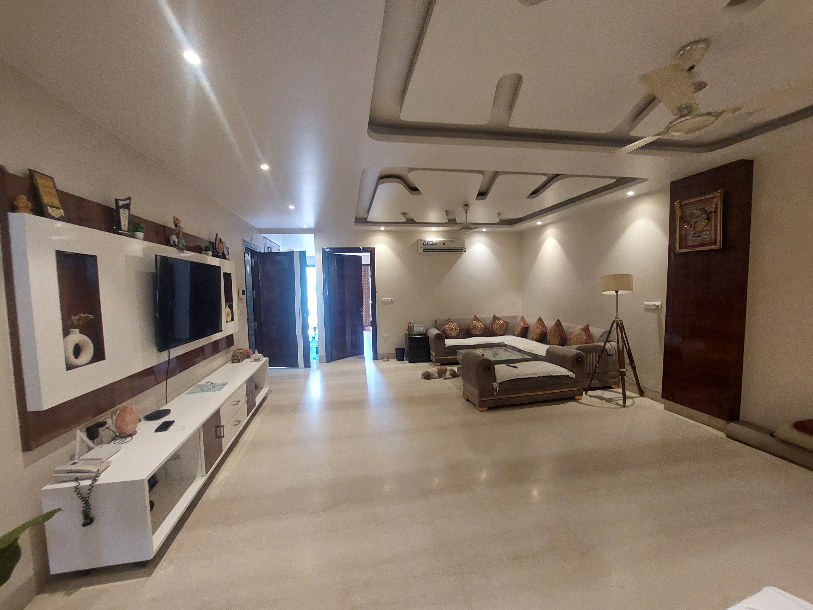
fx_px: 305
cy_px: 305
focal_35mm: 13
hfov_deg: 106.2
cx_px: 406
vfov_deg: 89.9
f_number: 2.2
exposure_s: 1/50
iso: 320
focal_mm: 1.74
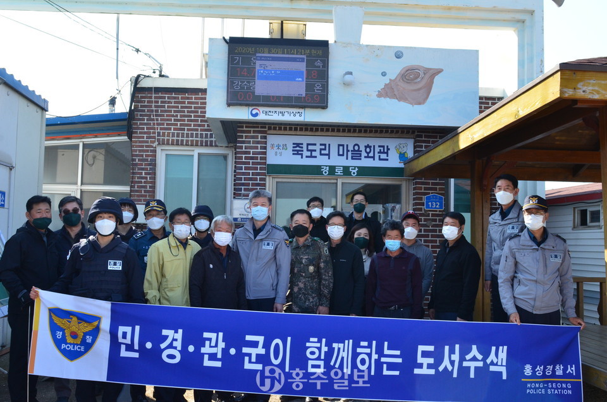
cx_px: 304
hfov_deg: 53.2
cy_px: 201
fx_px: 606
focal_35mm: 36
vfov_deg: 36.7
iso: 800
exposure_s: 1/320
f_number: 10
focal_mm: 24
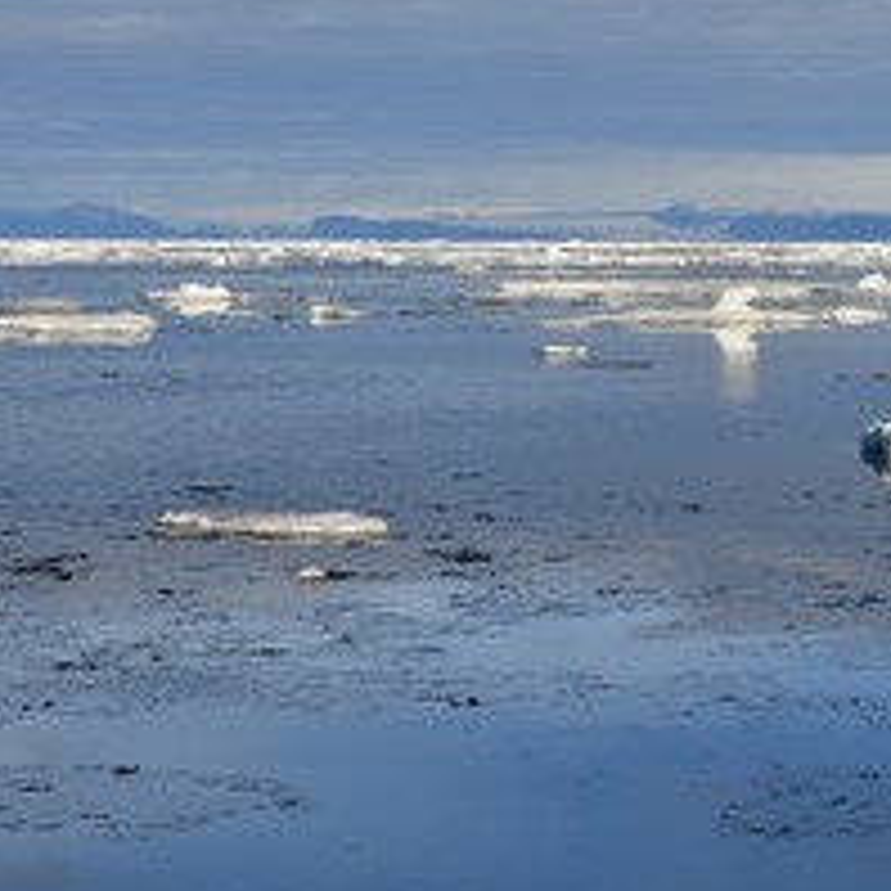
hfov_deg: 15.4
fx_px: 3262
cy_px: 387
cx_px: 792
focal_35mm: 112
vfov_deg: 15.6
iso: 200
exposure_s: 1/400
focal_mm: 62
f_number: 11
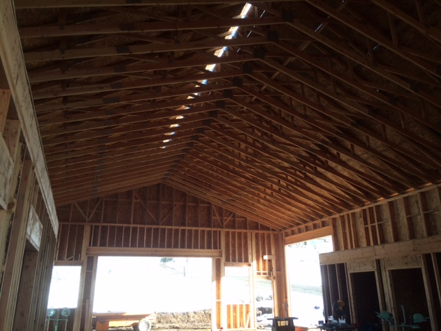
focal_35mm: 29
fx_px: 369
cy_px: 166
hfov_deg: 61.7
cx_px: 220
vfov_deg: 48.2
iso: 32
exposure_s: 1/208
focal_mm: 4.15
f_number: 2.2
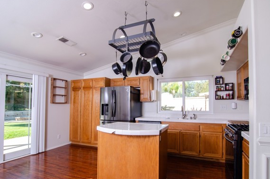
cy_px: 94
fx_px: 139
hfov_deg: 88.3
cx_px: 137
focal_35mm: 19
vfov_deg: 65.5
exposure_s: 1/60
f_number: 7.1
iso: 320
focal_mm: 11
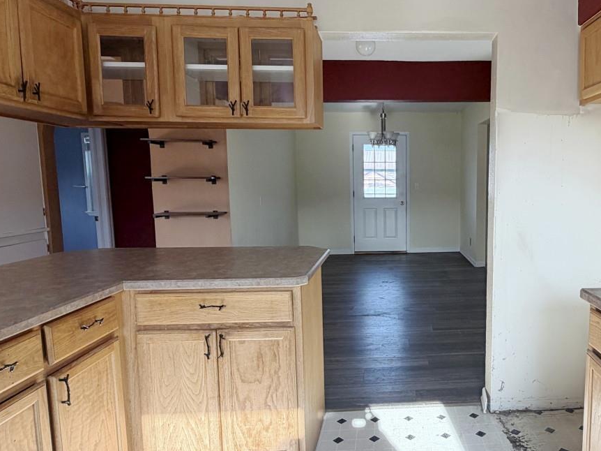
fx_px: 451
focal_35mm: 26
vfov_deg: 53.0
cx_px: 416
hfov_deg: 65.0
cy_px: 228
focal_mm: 2.22
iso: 64
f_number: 2.2
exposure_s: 1/121
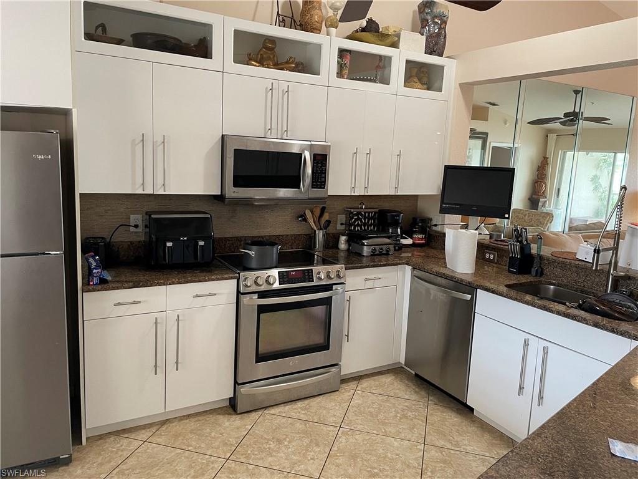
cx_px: 319
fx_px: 479
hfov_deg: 67.3
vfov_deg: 53.1
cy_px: 240
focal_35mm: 26
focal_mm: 4.2
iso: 200
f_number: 1.6
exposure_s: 1/60
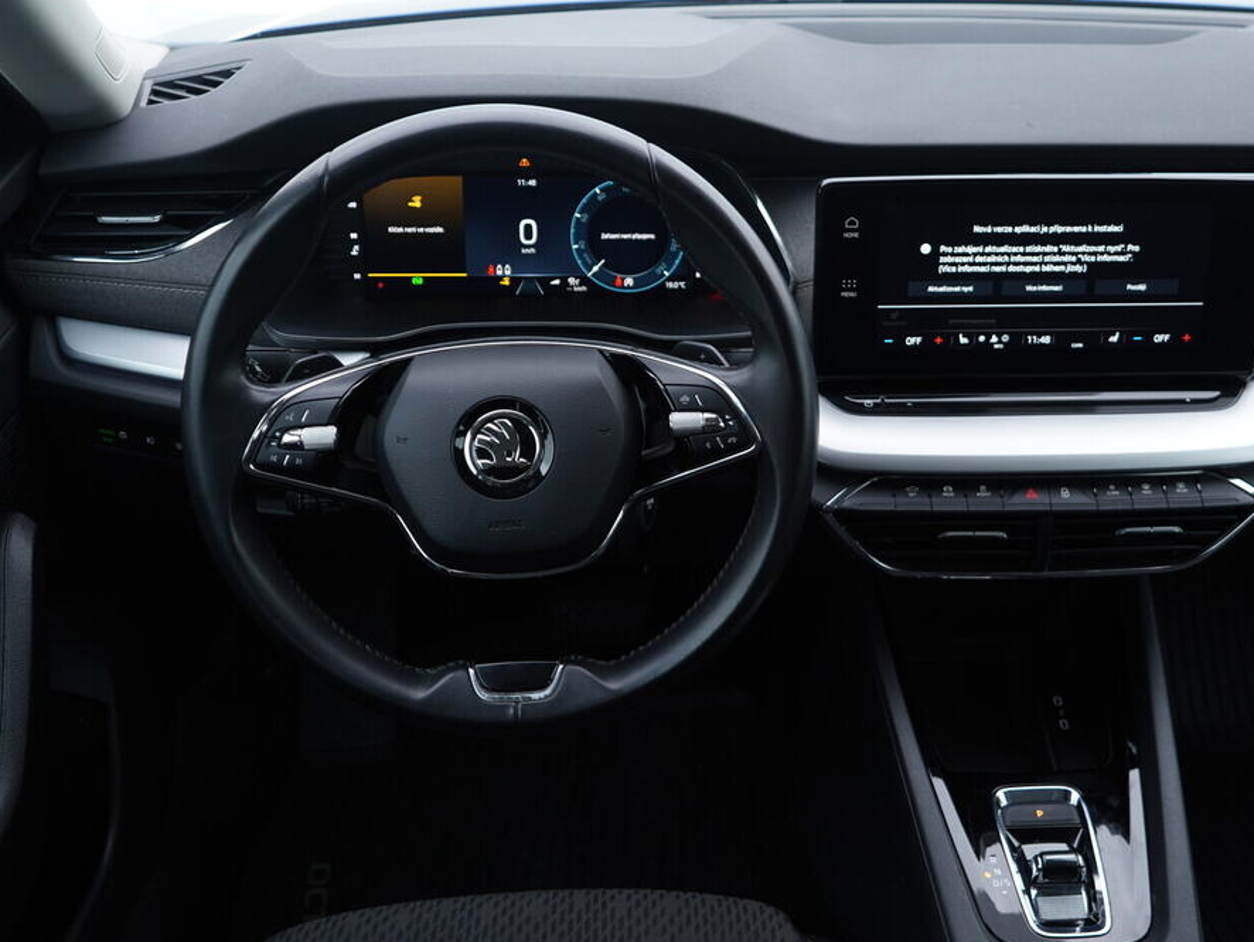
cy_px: 465
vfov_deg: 36.0
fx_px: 1449
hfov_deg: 46.7
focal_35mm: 40
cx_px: 703
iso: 160
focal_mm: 24
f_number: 2.8
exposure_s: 1/40
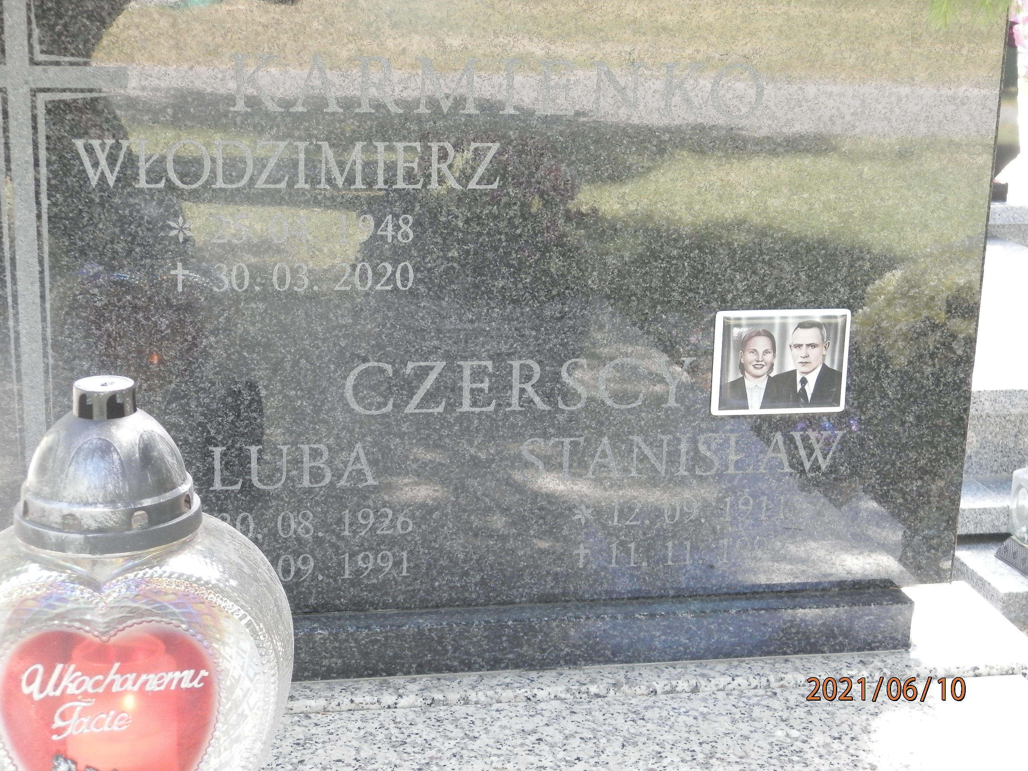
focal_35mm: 55
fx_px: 1633
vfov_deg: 26.6
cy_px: 386
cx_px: 514
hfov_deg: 34.9
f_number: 3.8
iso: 200
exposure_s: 1/40
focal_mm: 9.9
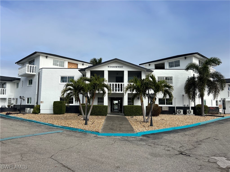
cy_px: 86
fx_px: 173
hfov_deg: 67.3
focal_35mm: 26
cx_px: 115
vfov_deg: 53.1
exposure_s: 1/5587
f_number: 1.5
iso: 50
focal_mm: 5.7
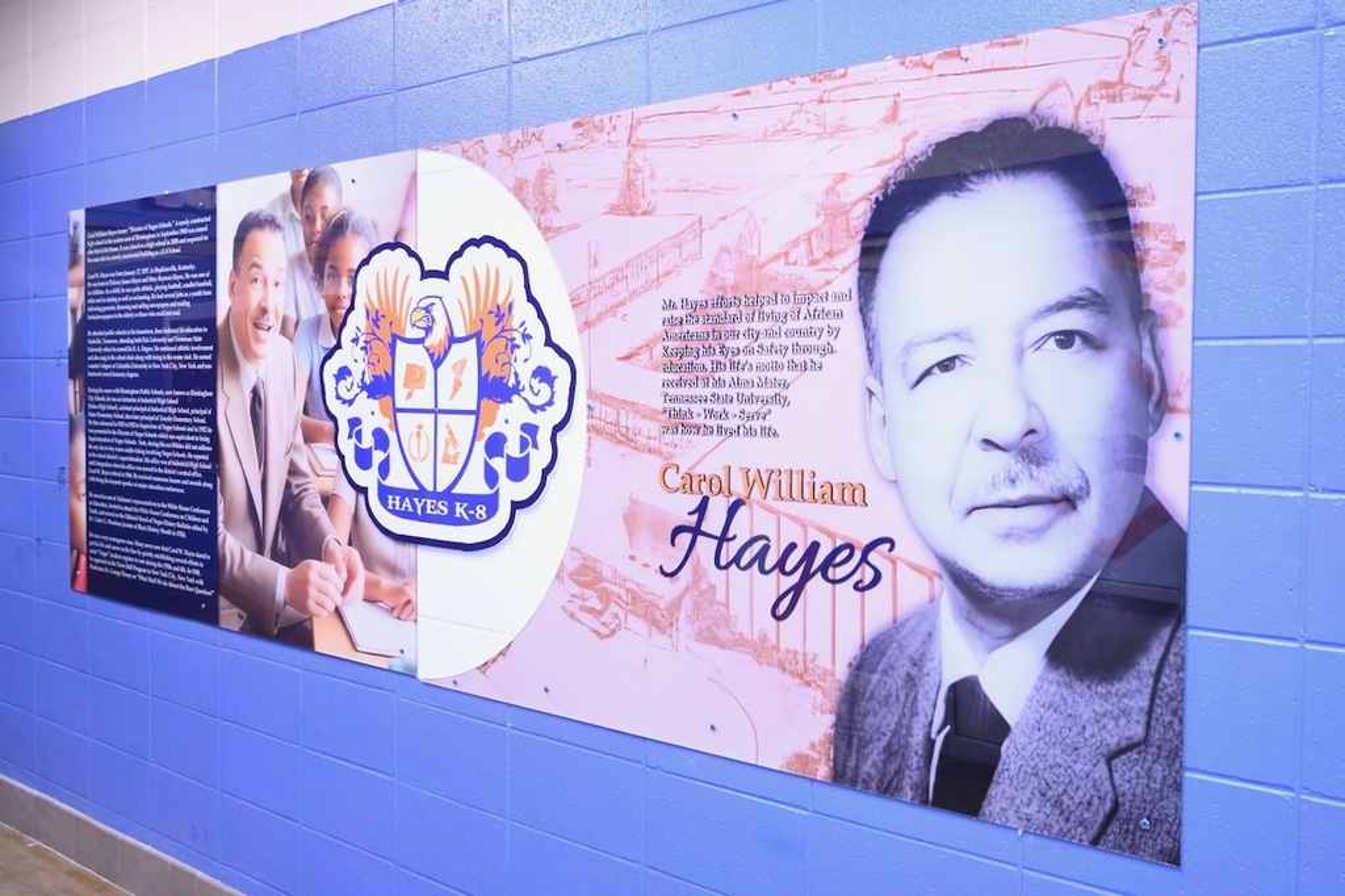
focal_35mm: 35
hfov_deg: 54.4
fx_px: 1307
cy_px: 448
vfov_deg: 37.8
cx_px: 672
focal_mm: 35
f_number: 4
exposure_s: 1/200
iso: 4000
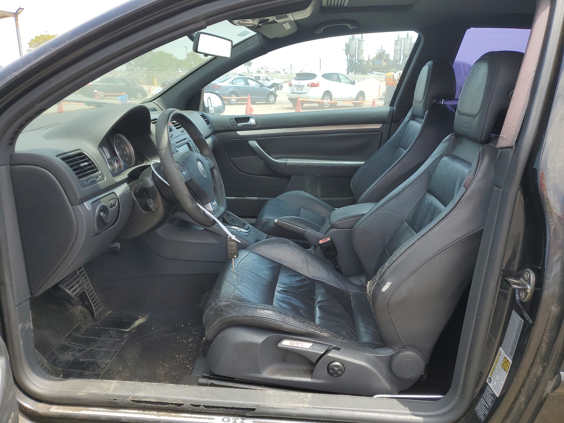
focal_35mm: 26
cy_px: 212
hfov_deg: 67.3
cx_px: 282
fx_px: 424
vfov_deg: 53.1
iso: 50
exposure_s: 1/833
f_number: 1.5
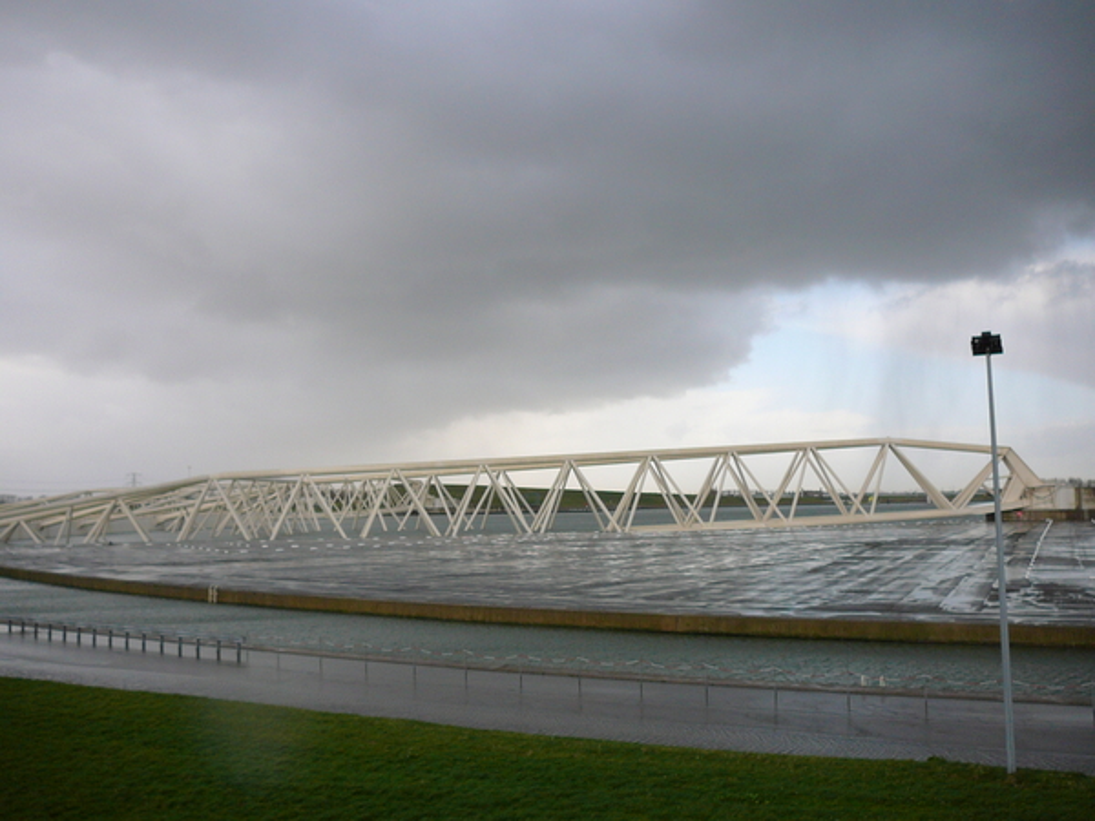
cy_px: 410
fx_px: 1107
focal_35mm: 35
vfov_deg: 40.7
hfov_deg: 52.6
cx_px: 548
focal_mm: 5.2
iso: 80
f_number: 2.8
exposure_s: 1/400
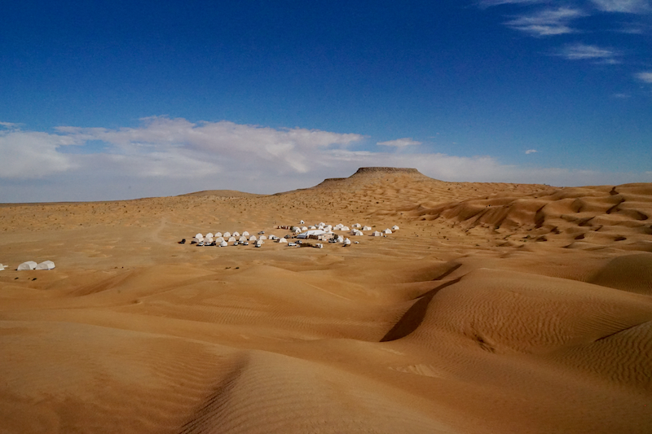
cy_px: 217
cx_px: 326
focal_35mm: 24
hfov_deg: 73.8
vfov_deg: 53.1
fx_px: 435
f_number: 18
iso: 6400
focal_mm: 24
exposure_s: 1/8000
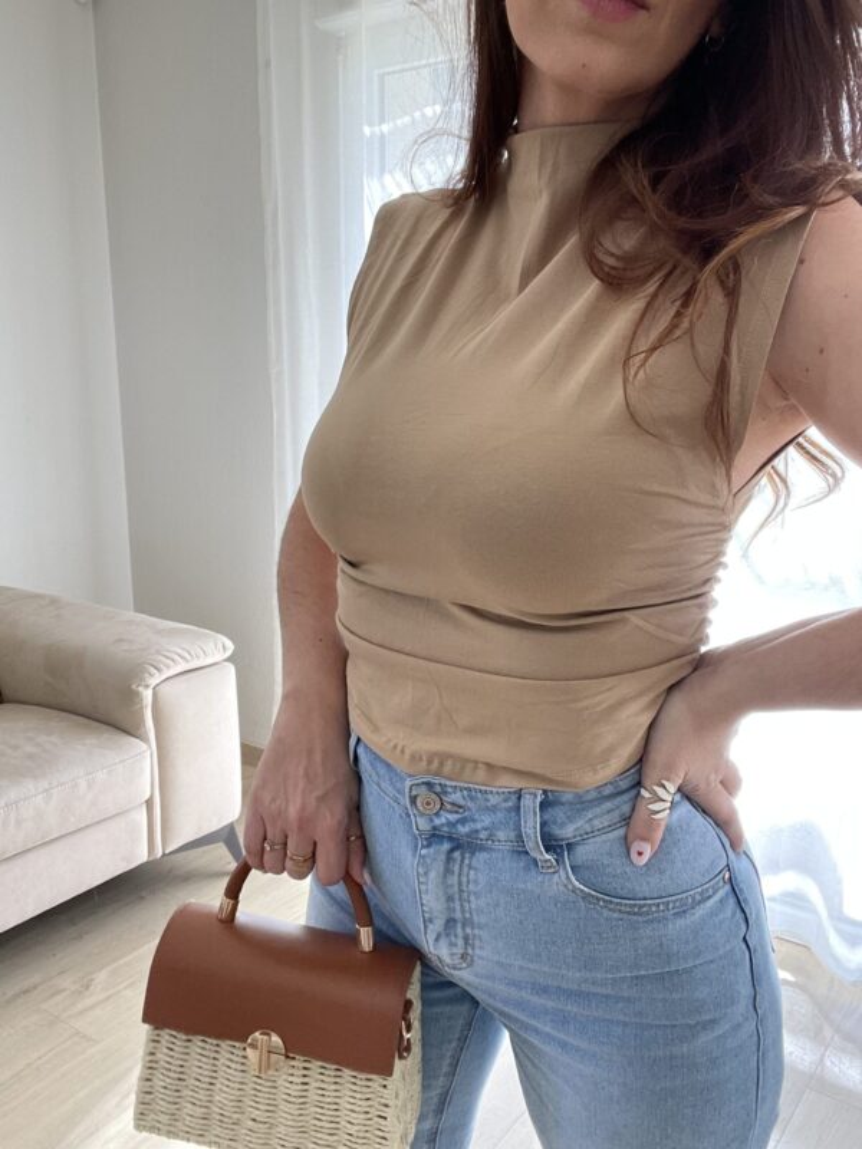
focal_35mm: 30
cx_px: 431
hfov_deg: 46.8
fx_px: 996
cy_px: 574
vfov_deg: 60.0
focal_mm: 2.71
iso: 80
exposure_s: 1/121
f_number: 2.2
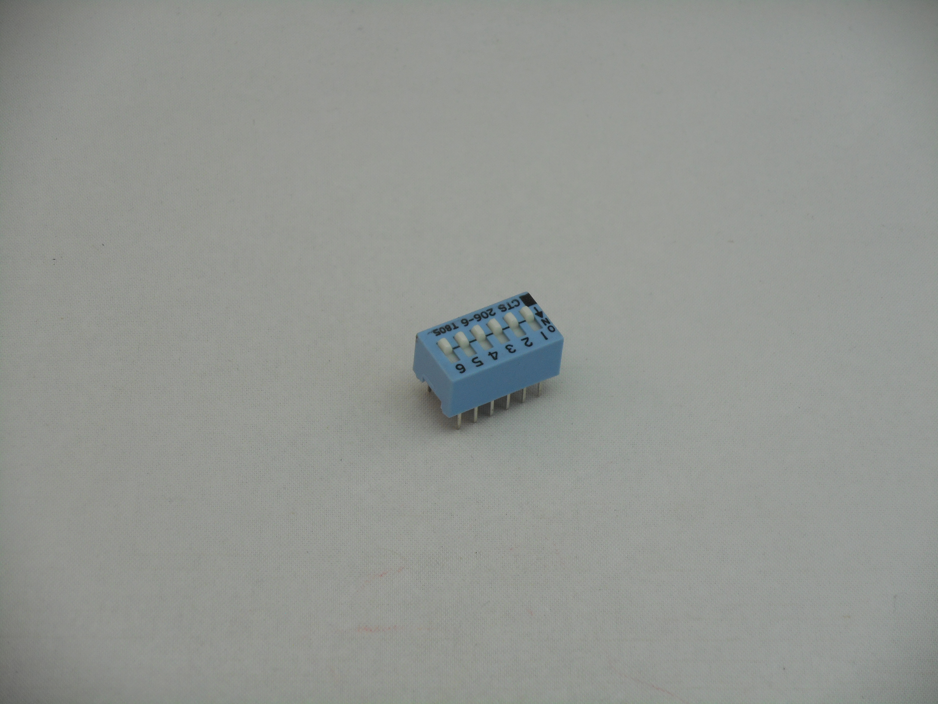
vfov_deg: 12.7
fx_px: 3170
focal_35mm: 117
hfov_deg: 16.8
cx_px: 469
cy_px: 352
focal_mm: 20.9
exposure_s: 1/60
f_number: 5.9
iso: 110
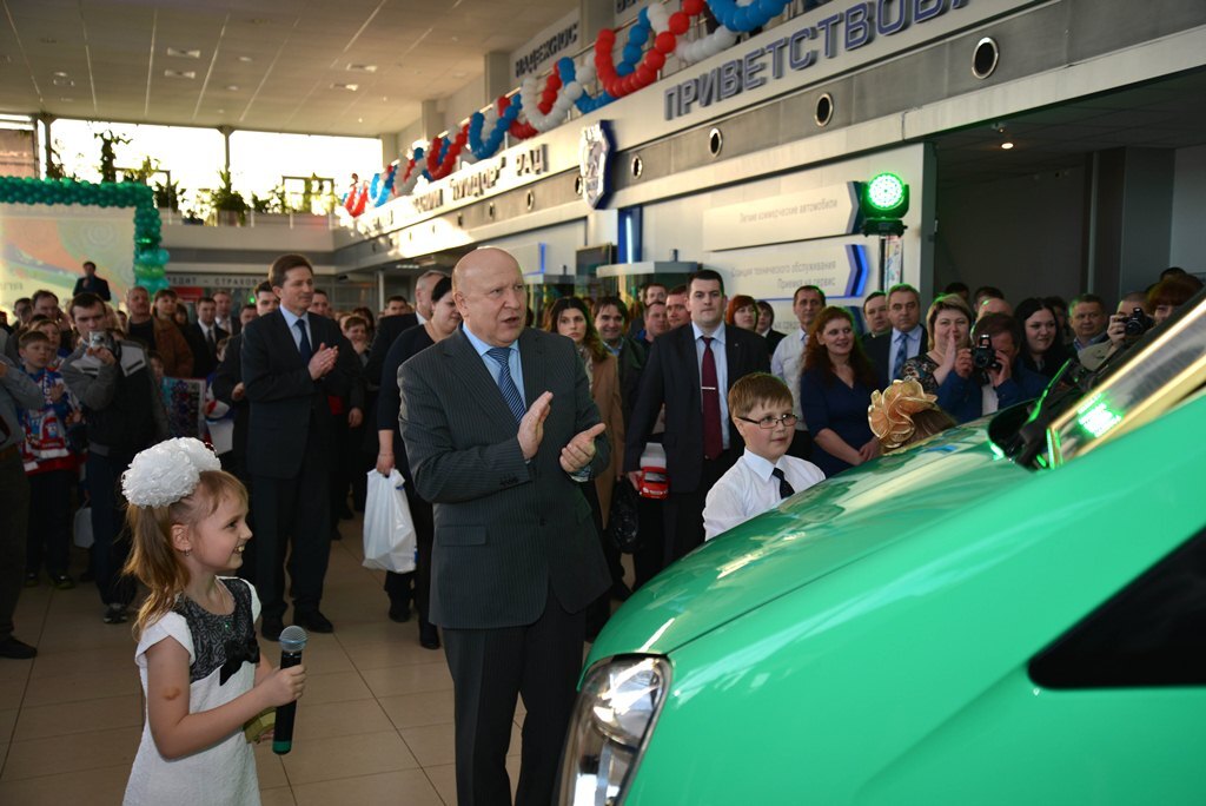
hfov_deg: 48.4
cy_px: 403
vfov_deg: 33.4
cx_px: 603
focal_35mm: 40
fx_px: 1341
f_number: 4.5
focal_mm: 40
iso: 140
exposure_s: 1/200
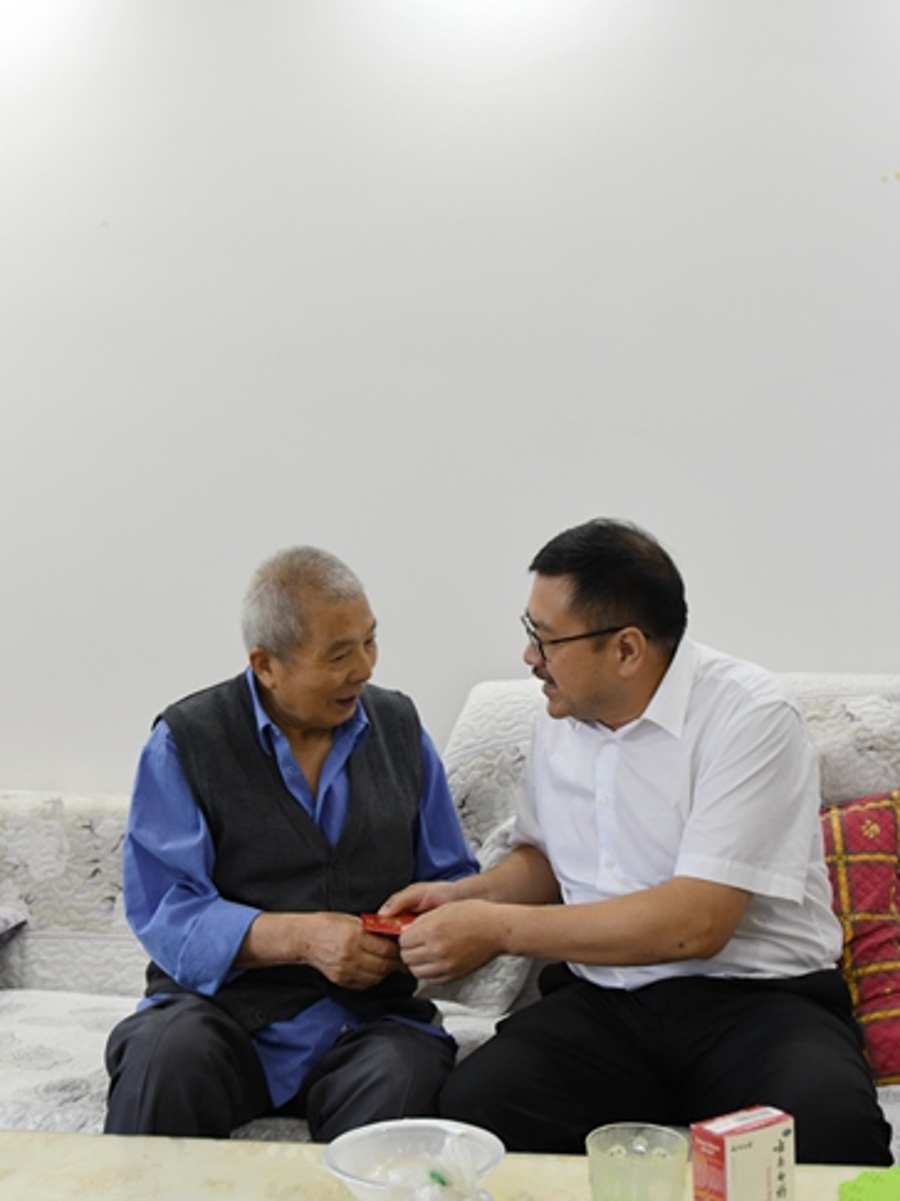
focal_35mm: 38
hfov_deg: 37.7
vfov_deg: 49.0
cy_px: 619
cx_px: 460
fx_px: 1318
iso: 1000
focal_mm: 24
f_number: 4.5
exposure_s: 1/25
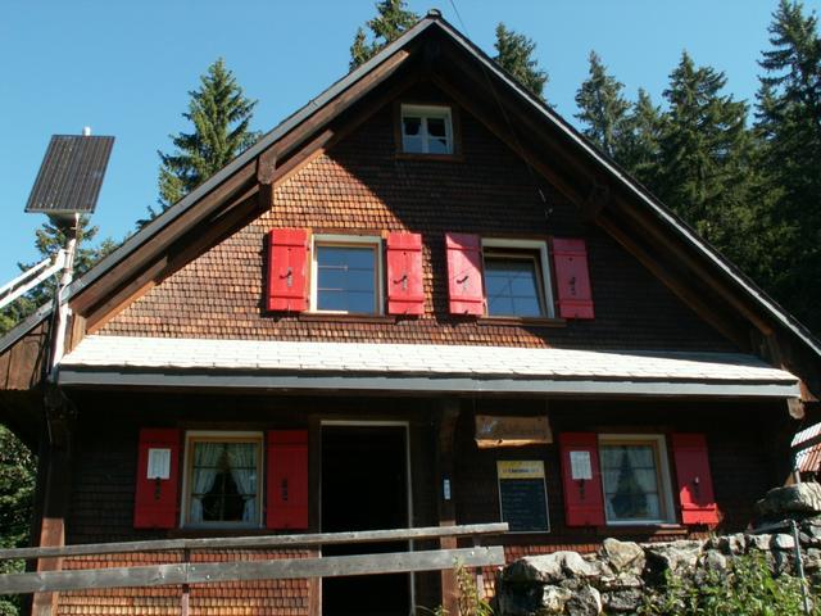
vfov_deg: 40.7
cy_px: 308
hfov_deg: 52.6
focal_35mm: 35
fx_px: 830
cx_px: 410
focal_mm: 5.86
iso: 50
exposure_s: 1/125
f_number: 5
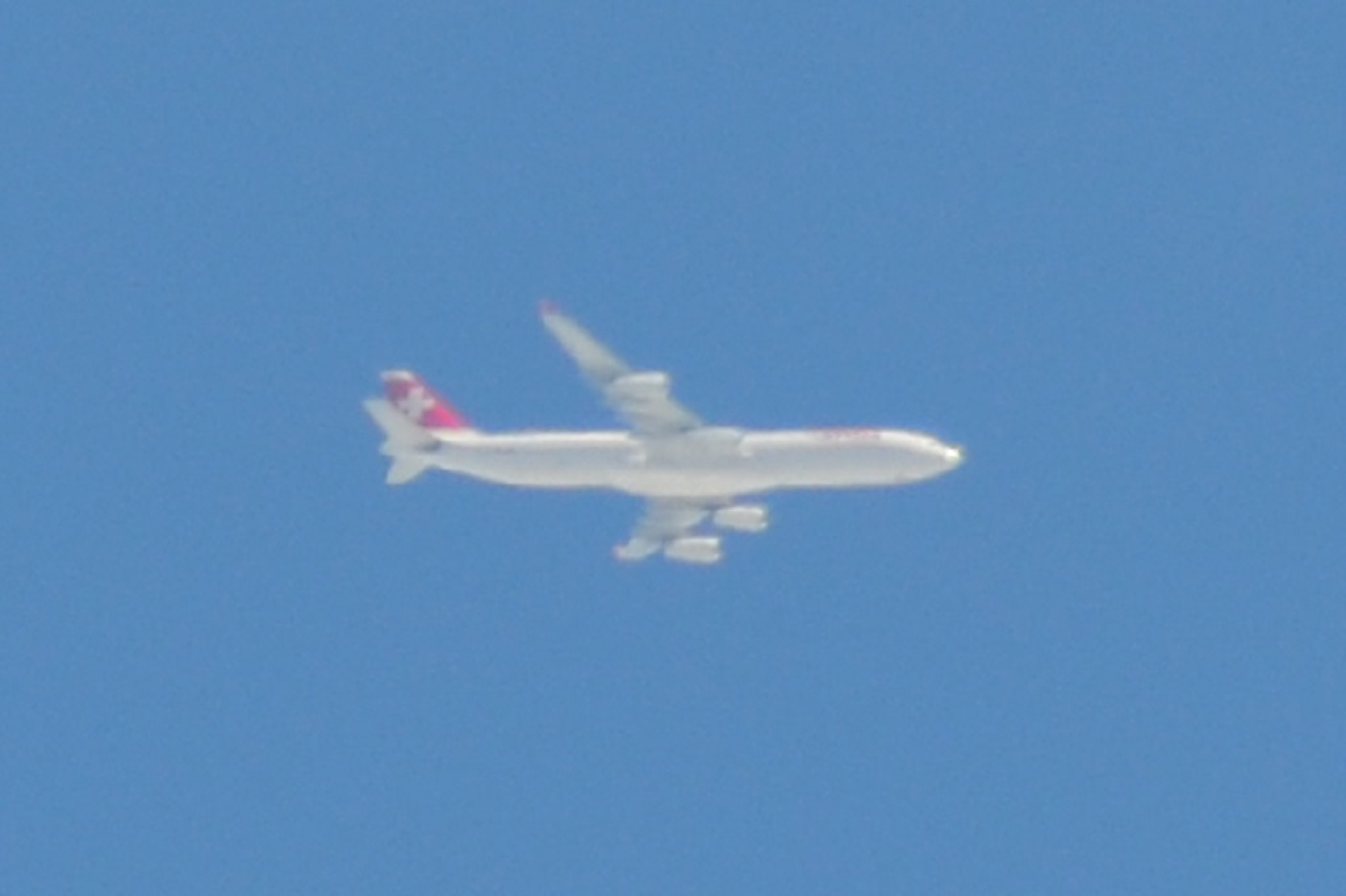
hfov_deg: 4.6
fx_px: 16819
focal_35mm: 450
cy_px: 448
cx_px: 673
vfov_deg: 3.1
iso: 200
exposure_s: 1/1000
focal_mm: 300
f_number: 8
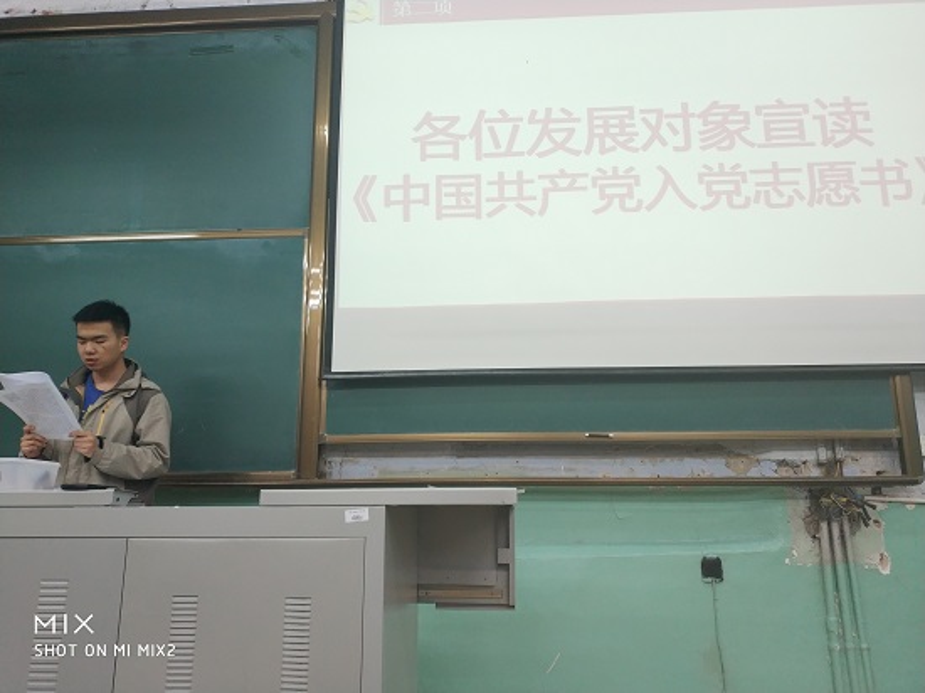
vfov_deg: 44.1
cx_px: 462
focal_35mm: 32
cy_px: 346
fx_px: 855
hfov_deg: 56.8
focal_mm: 4.5
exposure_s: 1/25
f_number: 2
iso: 239
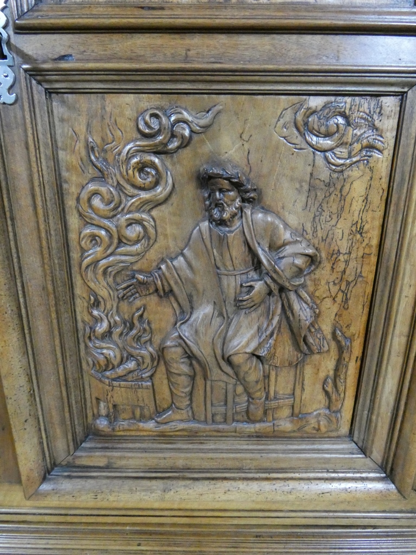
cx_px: 208
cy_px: 278
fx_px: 336
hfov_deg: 63.4
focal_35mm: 21
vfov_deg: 79.0
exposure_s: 1/60
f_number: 2.9
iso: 1600
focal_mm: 3.8
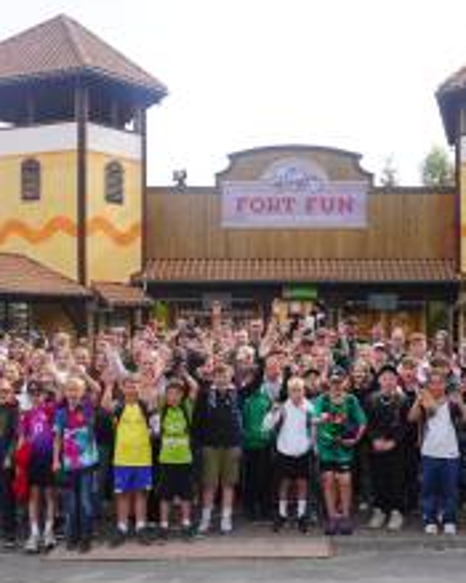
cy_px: 337
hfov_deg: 30.8
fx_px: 843
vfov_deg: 38.1
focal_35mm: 49
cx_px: 274
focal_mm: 19
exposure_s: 1/250
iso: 100
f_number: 5
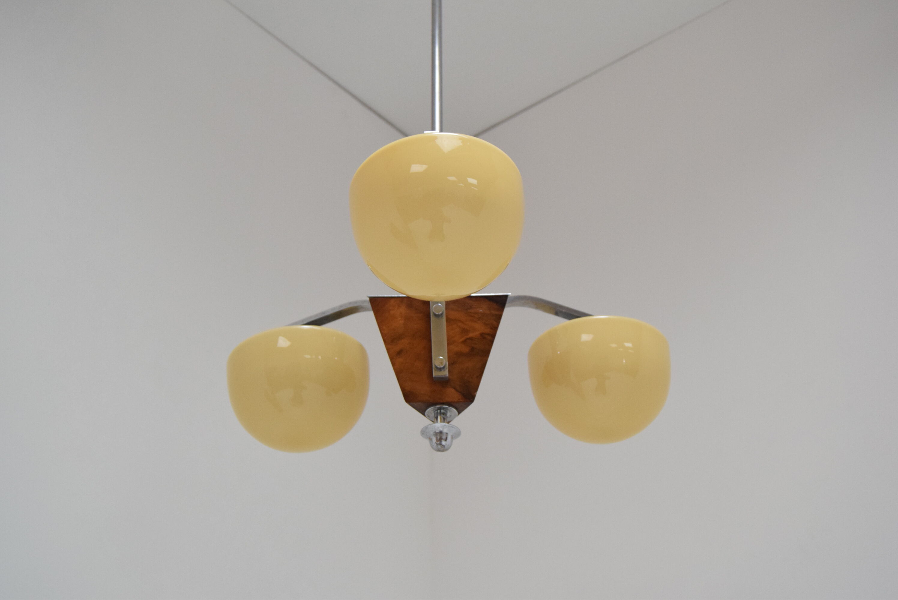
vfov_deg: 29.0
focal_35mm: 46
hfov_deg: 42.3
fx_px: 1161
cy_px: 300
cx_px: 449
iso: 1600
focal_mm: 31
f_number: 5.6
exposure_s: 1/125
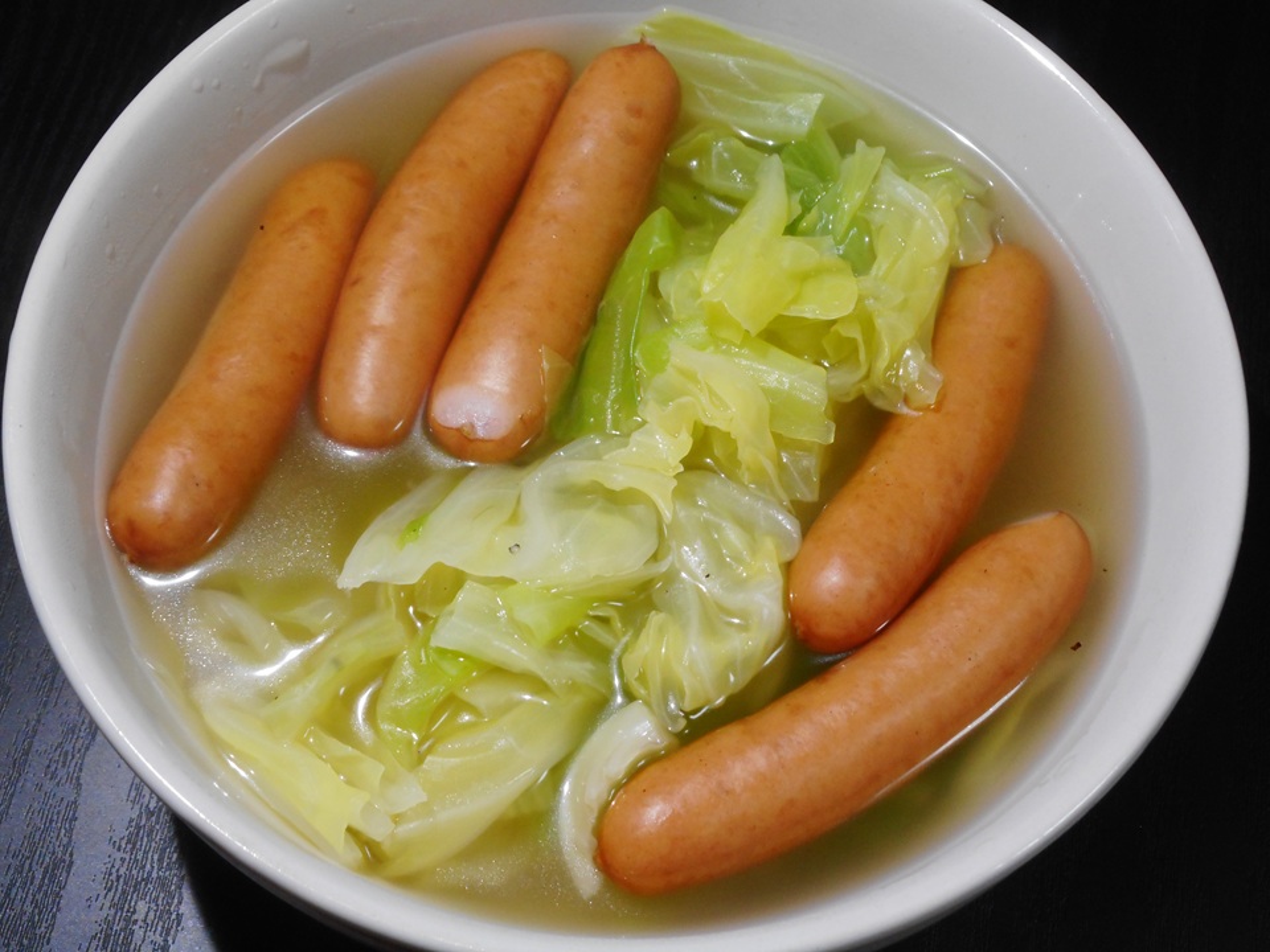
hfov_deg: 37.5
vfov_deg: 28.6
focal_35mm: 51
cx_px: 635
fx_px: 1871
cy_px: 476
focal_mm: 9.1
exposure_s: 1/30
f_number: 4.9
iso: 320
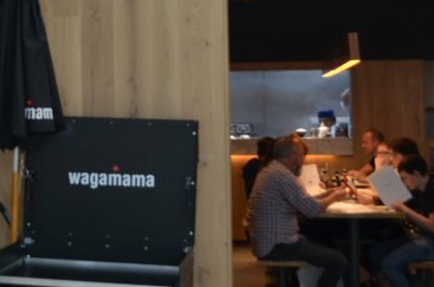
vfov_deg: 14.9
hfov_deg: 22.1
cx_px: 45
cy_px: 14
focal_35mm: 90
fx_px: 1083
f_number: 4
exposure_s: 1/60
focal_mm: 22
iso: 400
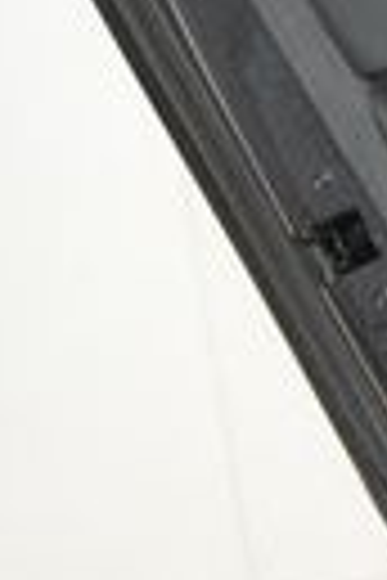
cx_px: 1287
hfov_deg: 8.2
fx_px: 2161
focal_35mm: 134
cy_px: 488
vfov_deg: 15.2
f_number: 3.5
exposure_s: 1/125
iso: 3200
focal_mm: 18
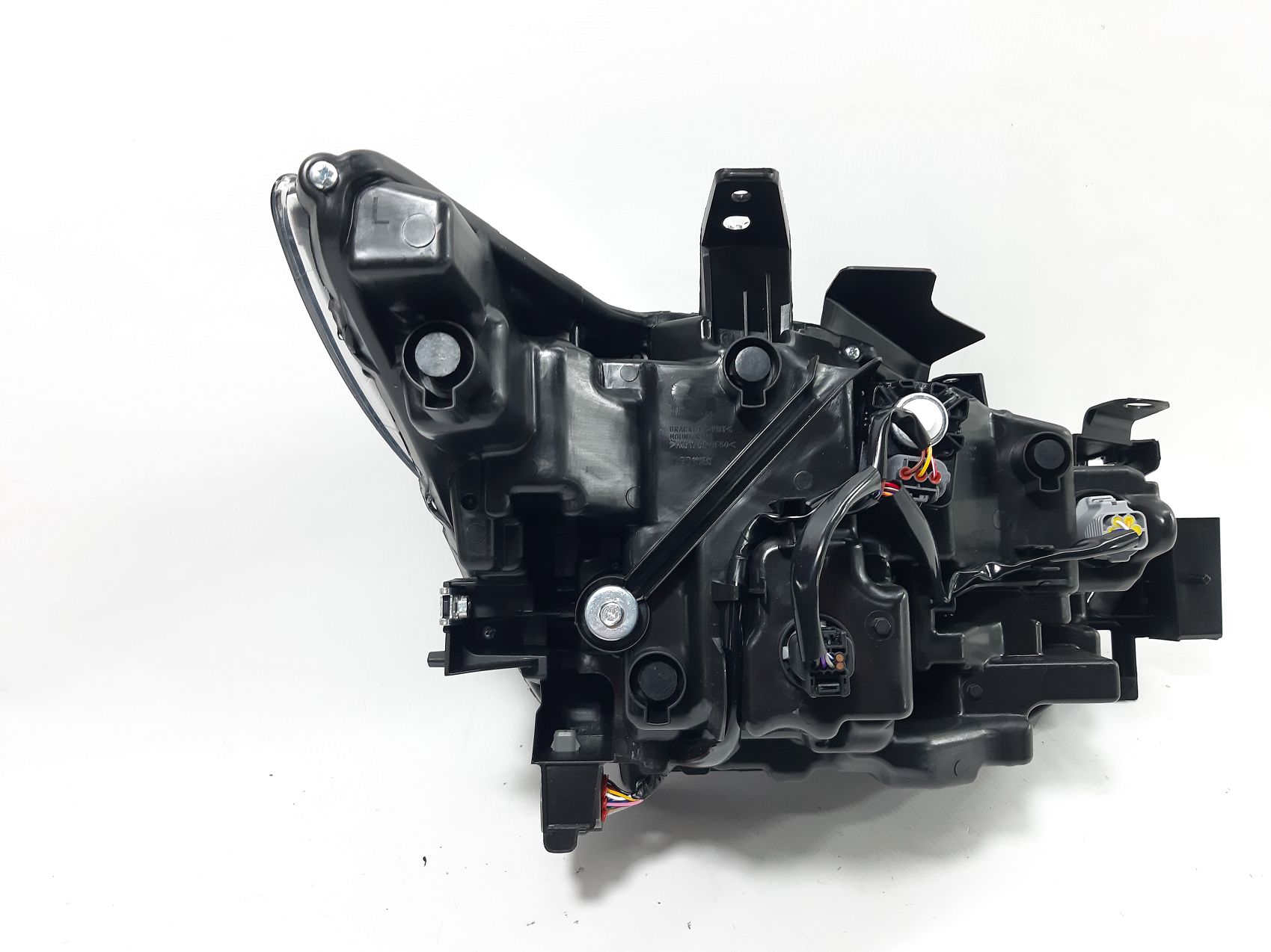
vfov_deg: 51.3
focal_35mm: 27
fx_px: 991
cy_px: 476
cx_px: 636
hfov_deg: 65.3
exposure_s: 1/50
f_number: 1.7
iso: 100
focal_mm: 3.93
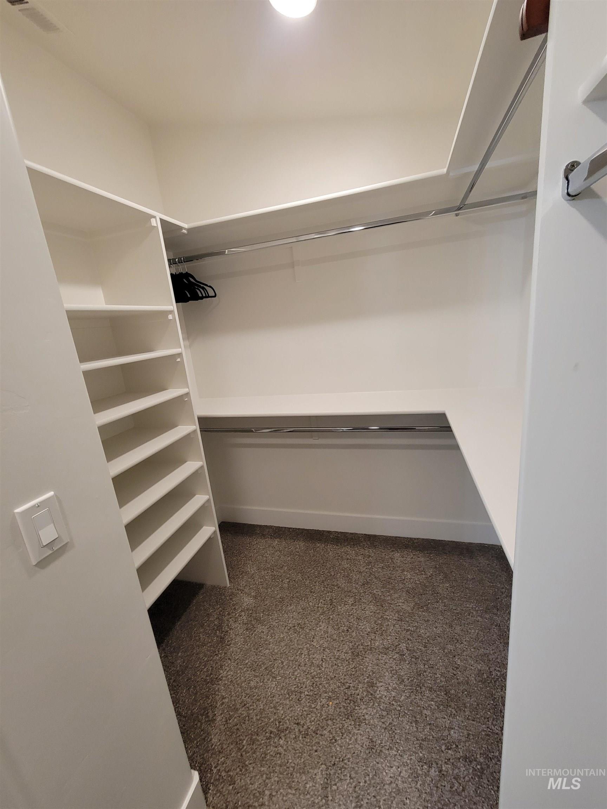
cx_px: 304
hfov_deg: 89.9
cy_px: 404
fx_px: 304
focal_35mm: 13
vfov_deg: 106.2
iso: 320
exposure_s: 1/60
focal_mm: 2.2
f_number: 2.2
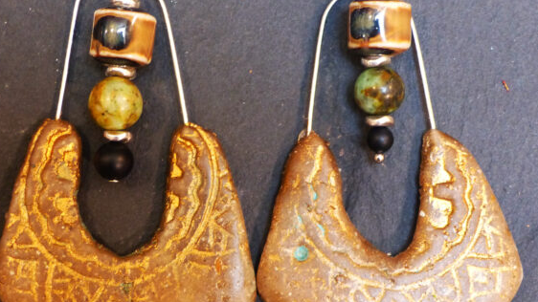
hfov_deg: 27.9
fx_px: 1084
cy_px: 183
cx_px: 258
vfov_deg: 15.9
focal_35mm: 76
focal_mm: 8.7
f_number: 2.8
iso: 400
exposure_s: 1/25
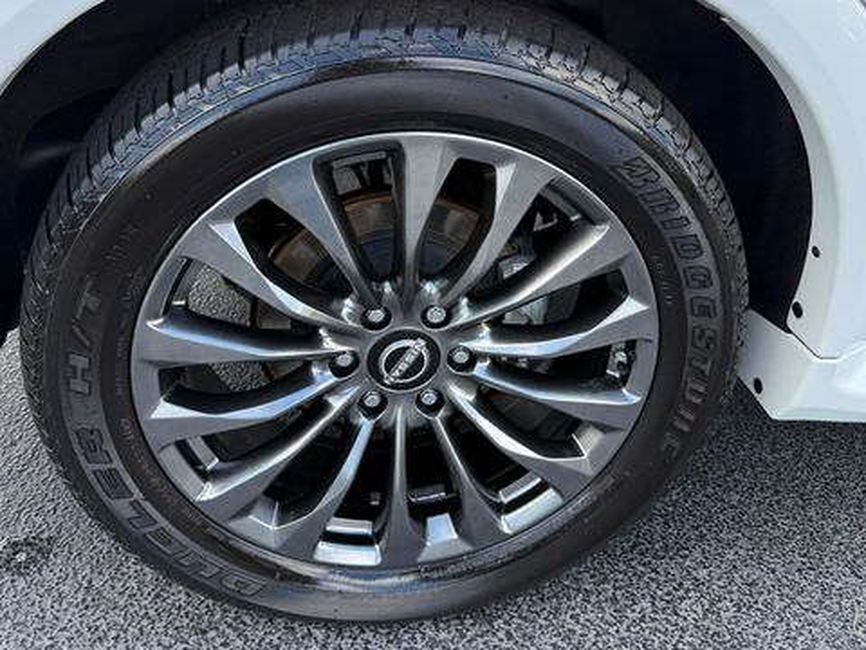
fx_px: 801
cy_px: 231
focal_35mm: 32
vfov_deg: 43.7
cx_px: 433
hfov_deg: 56.8
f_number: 1.78
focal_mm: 6.76
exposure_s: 1/637
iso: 100
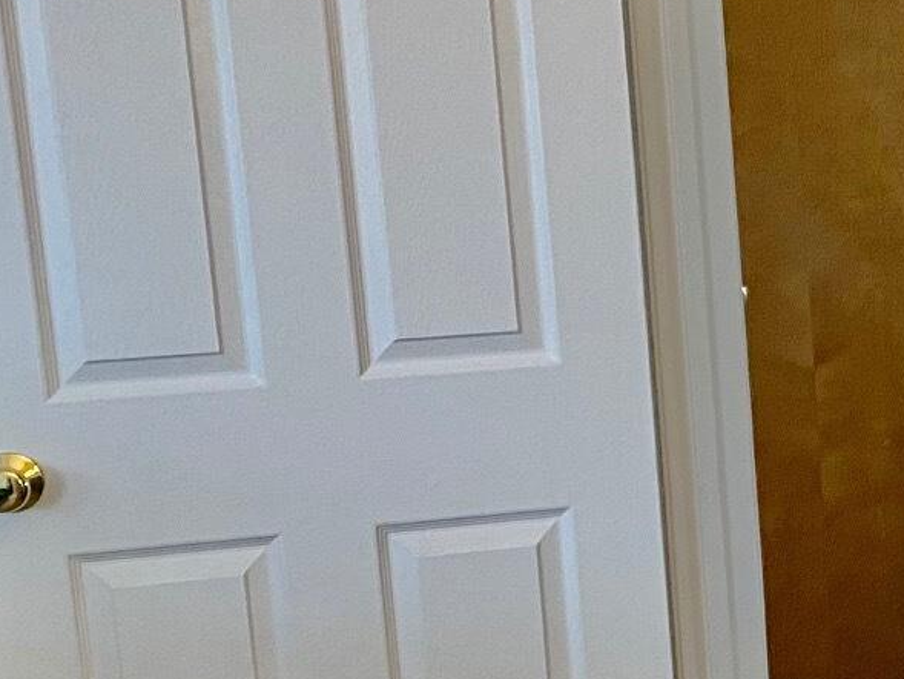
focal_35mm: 89
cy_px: 401
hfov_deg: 18.9
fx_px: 2325
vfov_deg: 16.6
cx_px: 1414
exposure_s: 1/60
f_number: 1.8
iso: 200
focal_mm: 4.25
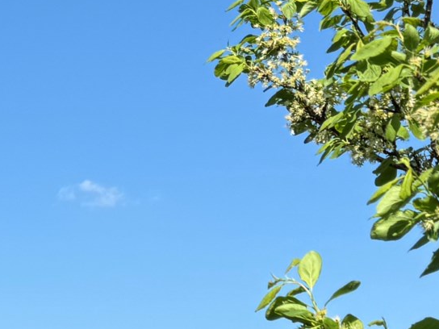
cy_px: 565
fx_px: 1611
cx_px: -82
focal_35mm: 127
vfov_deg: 11.0
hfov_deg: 15.0
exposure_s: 1/3802
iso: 80
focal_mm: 6.76
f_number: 1.78
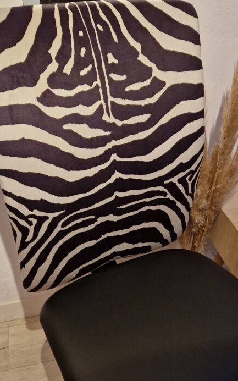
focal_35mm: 36
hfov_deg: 35.3
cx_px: 127
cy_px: 238
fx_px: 374
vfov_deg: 53.4
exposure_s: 1/100
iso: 400
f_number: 1.8
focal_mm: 5.4
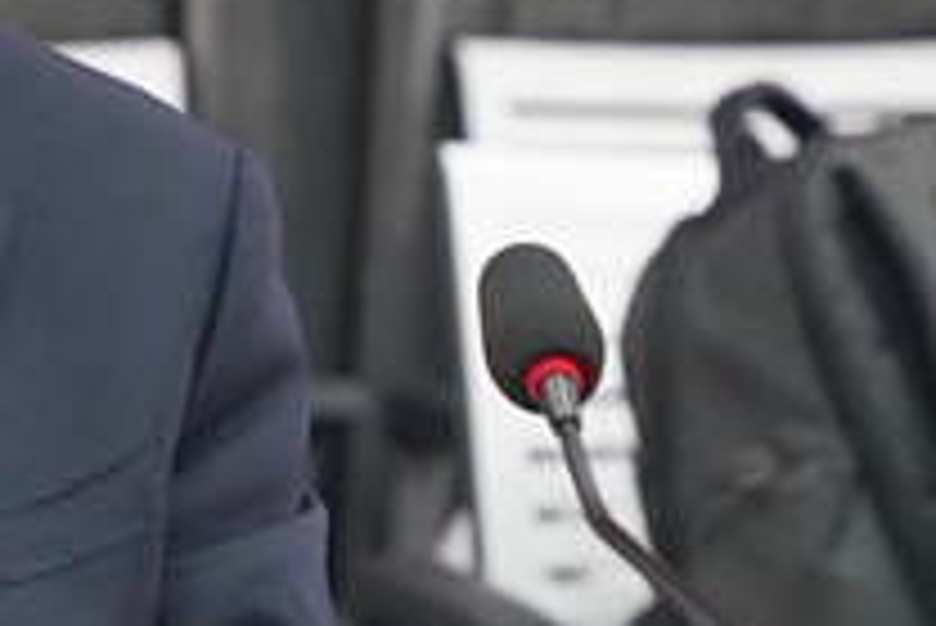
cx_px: -360
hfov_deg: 7.5
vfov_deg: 5.1
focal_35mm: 269
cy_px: 52
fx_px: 6999
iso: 5000
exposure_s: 1/160
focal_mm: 70
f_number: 4
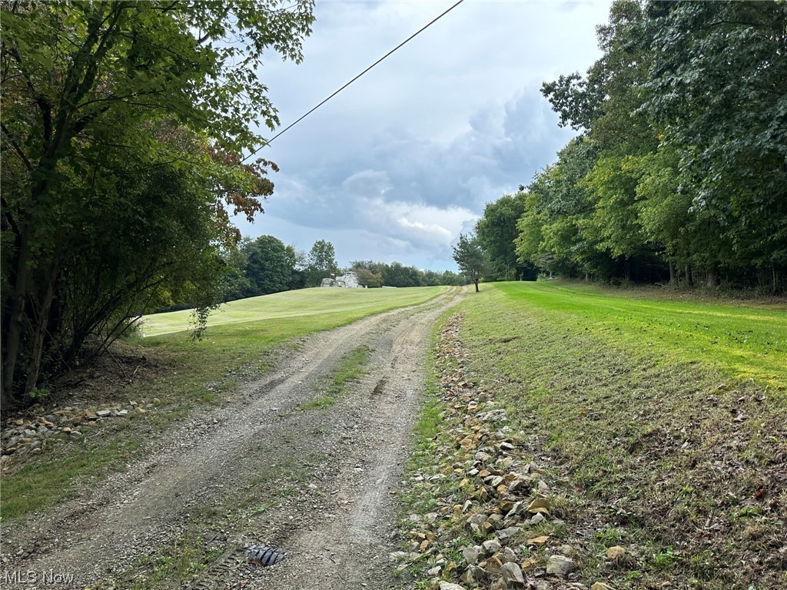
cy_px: 295
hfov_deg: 71.6
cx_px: 394
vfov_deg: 56.8
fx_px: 546
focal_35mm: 24
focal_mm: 6.86
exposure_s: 1/1779
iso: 80
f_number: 1.78
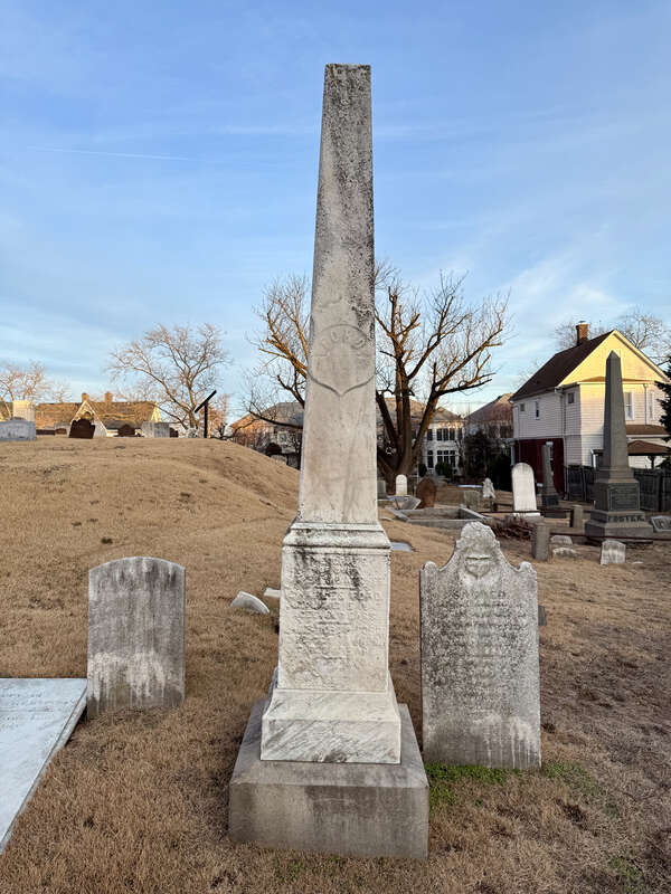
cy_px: 447
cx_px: 336
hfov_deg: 56.8
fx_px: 620
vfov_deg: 71.6
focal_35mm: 24
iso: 80
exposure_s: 1/955
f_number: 1.78
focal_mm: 6.76
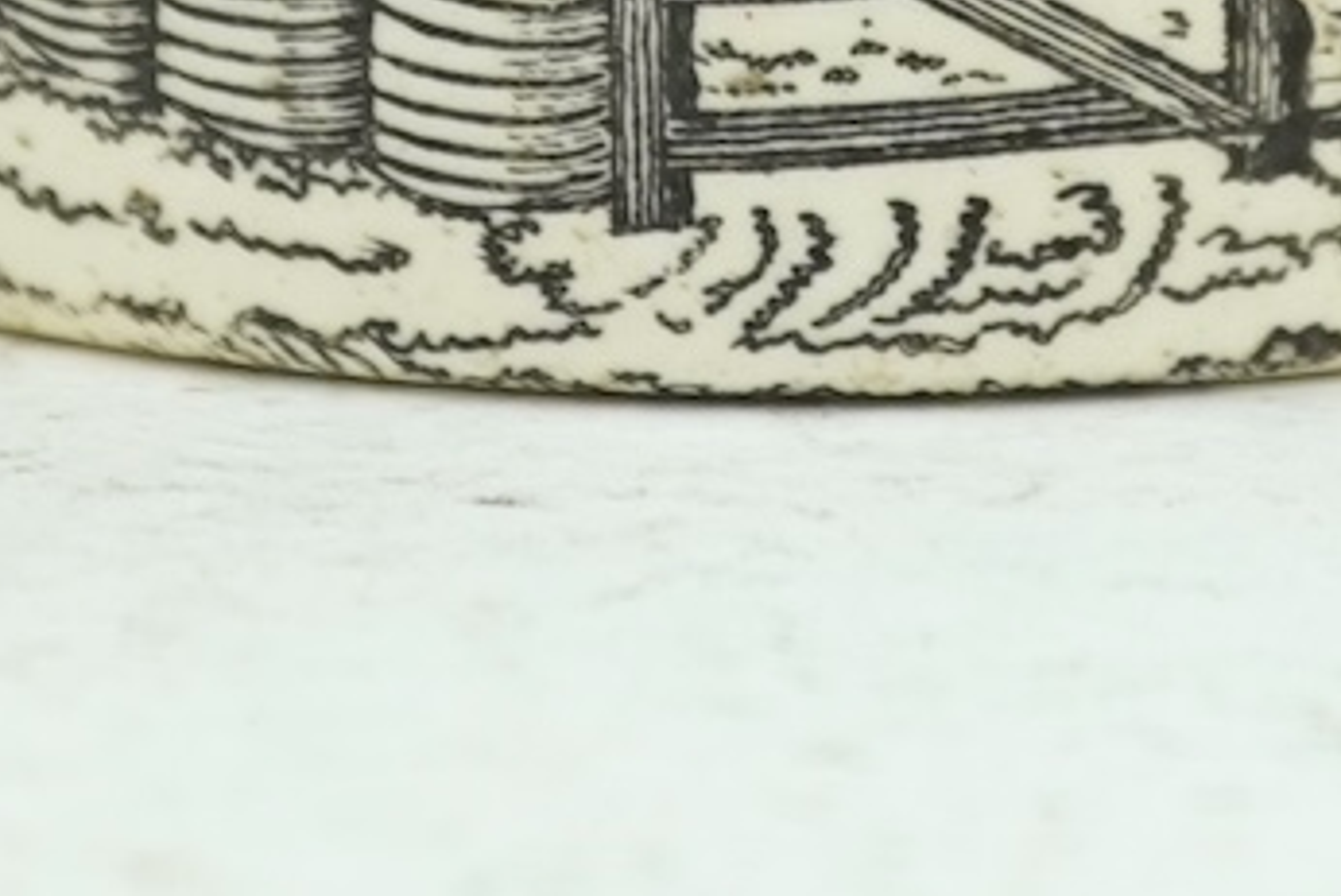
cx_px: 853
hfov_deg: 8.0
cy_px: -1540
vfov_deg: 5.2
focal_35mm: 256
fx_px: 9539
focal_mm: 30
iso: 320
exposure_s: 1/60
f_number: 7.1
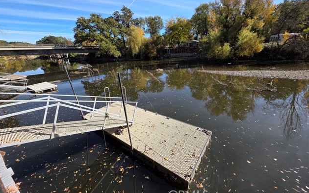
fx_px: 118
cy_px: 84
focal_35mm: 14
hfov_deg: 105.3
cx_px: 153
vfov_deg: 78.3
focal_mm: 2.2
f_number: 1.9
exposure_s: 1/1269
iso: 40
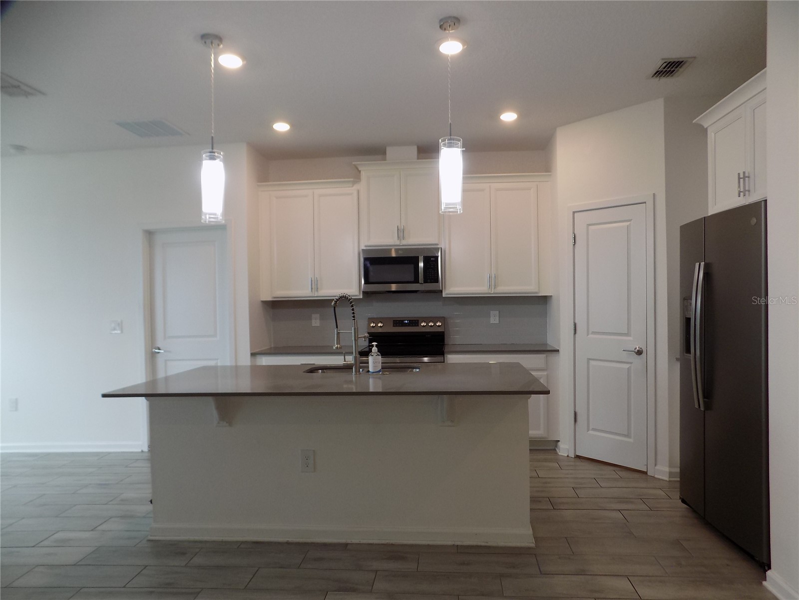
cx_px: 400
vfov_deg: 58.9
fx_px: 531
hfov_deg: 73.9
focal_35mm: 23
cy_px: 300
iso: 100
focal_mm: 4
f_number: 3.1
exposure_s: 1/30
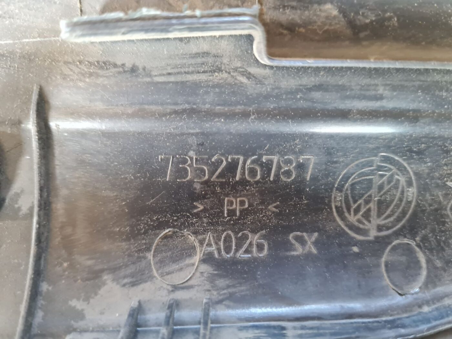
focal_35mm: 26
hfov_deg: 67.3
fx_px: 339
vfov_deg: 53.1
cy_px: 170
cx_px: 226
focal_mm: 5.4
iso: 500
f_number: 1.8
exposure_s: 1/25
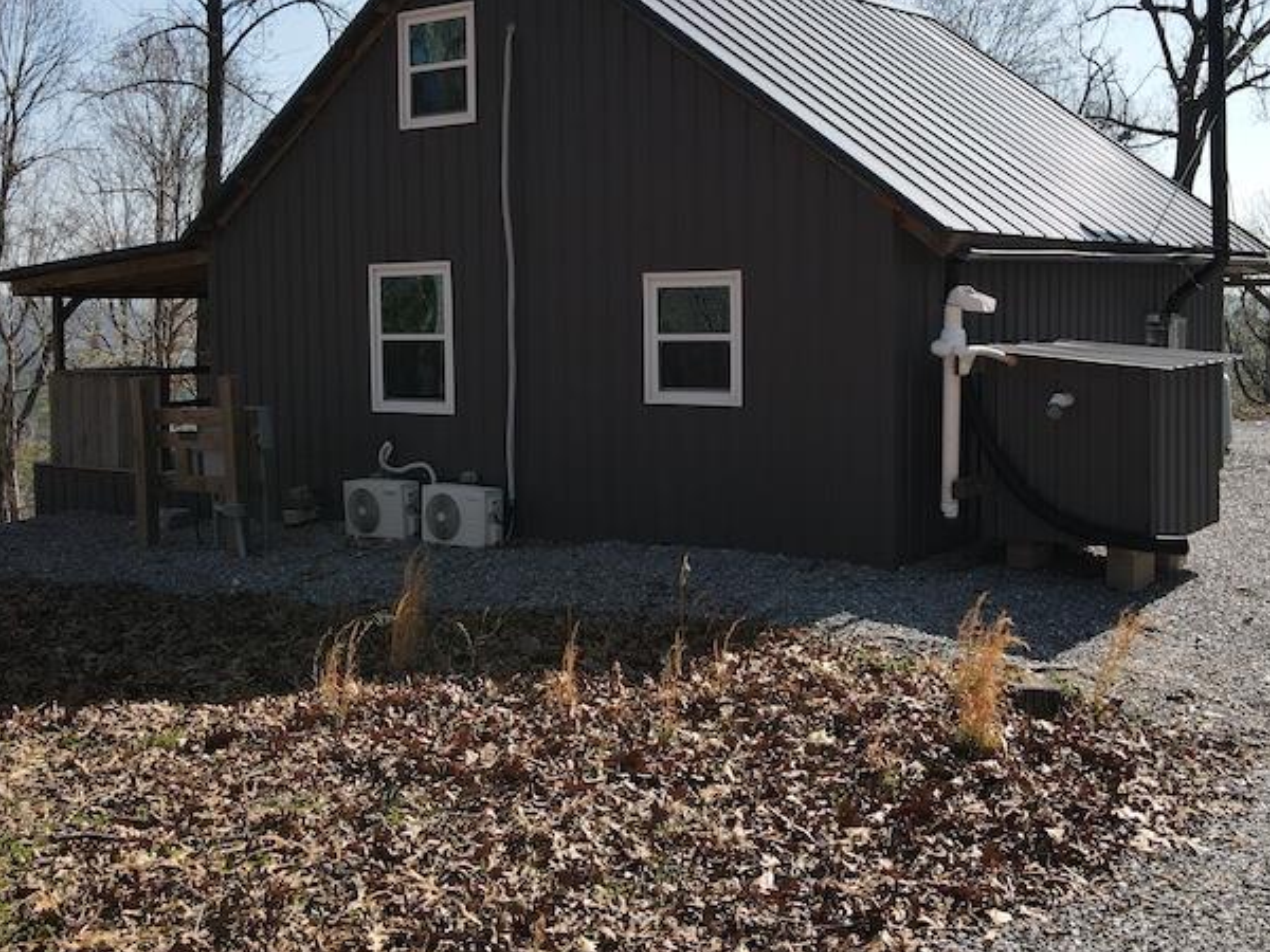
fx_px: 1468
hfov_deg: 46.7
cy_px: 347
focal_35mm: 40
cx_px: 696
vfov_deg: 35.7
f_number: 2.8
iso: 100
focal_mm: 4.5
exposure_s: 1/40
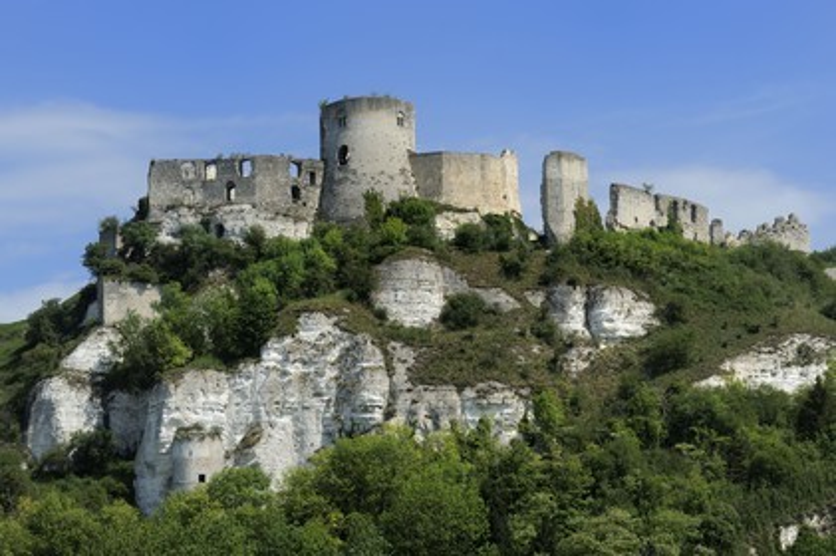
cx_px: 418
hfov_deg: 19.5
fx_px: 2436
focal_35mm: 105
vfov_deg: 13.0
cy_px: 278
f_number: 13
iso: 200
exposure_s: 1/160
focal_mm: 105
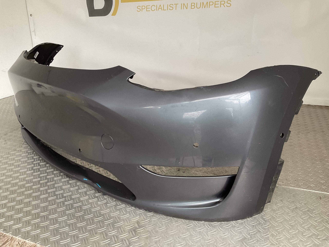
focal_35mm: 29
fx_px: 276
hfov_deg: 61.7
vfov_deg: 48.2
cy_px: 124
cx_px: 164
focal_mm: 3
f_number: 1.8
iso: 80
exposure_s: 1/50
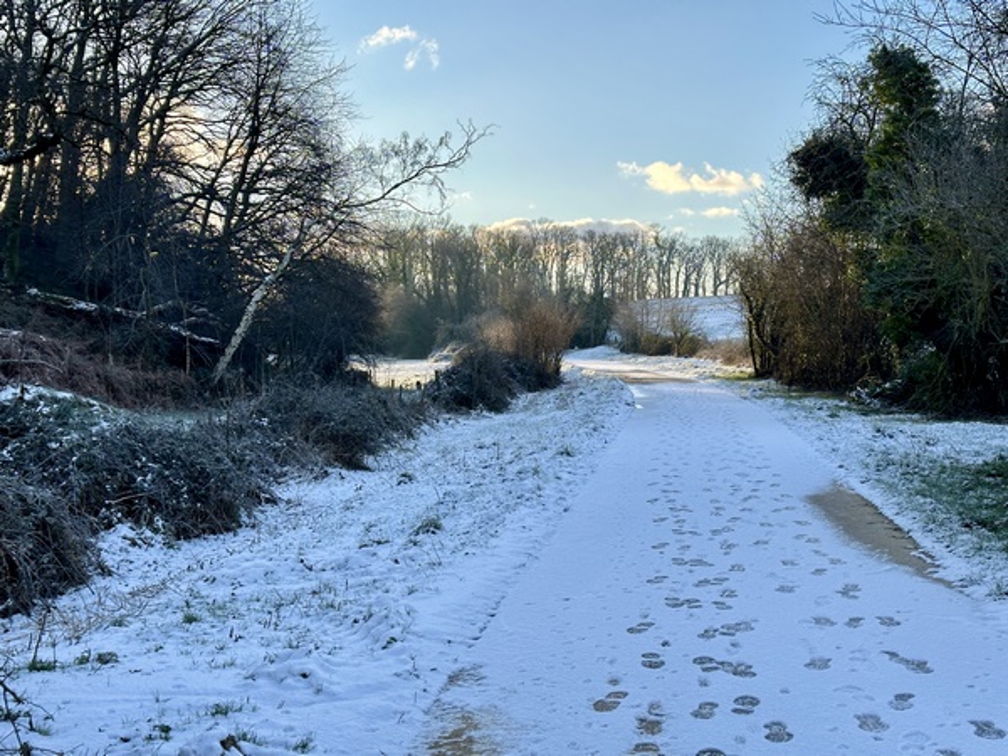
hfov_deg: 39.7
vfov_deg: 30.3
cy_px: 378
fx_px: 1398
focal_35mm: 48
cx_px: 504
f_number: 1.78
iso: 64
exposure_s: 1/1227
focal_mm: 6.86
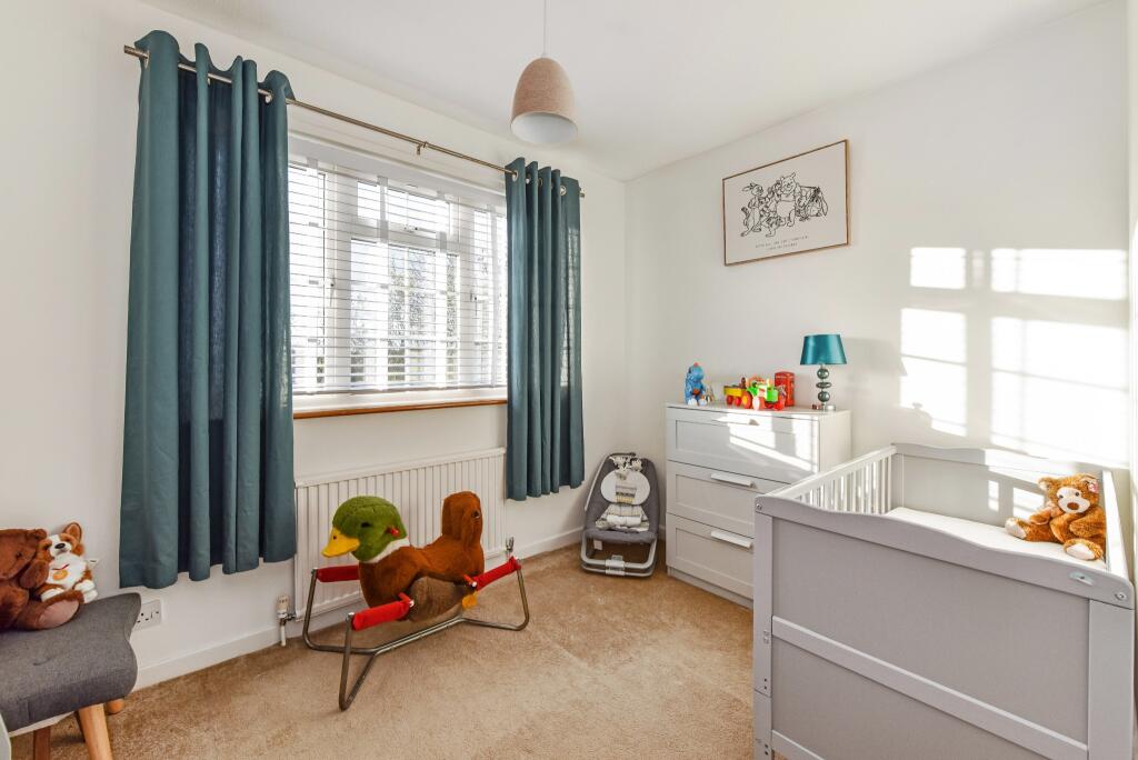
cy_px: 380
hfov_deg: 104.2
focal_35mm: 14
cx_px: 569
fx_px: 443
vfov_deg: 81.3
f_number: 10
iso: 400
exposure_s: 1/100
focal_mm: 14
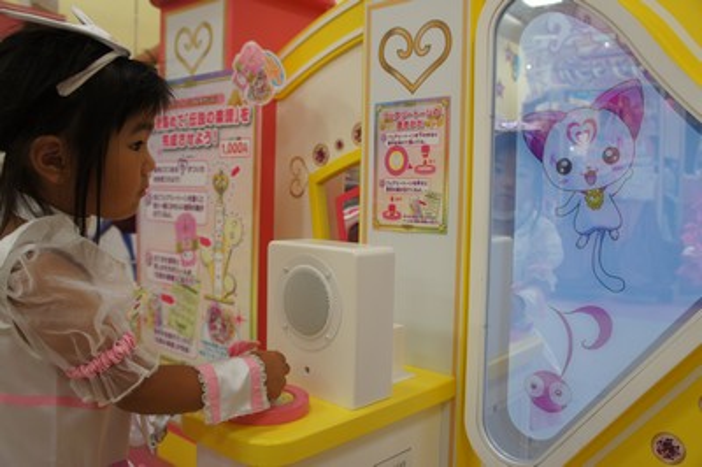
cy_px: 234
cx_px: 351
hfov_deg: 59.5
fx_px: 614
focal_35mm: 32
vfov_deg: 41.6
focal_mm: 21
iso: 200
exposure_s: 1/50
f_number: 4.5
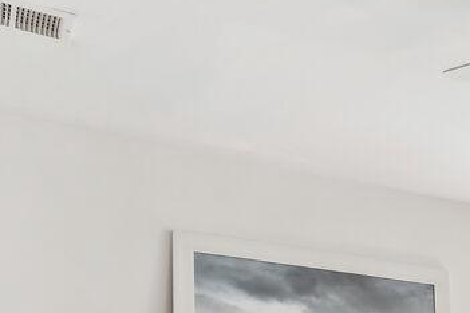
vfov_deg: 17.4
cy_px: 496
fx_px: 901
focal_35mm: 69
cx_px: 536
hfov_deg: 26.6
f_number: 8
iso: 400
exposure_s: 1/8
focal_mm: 14
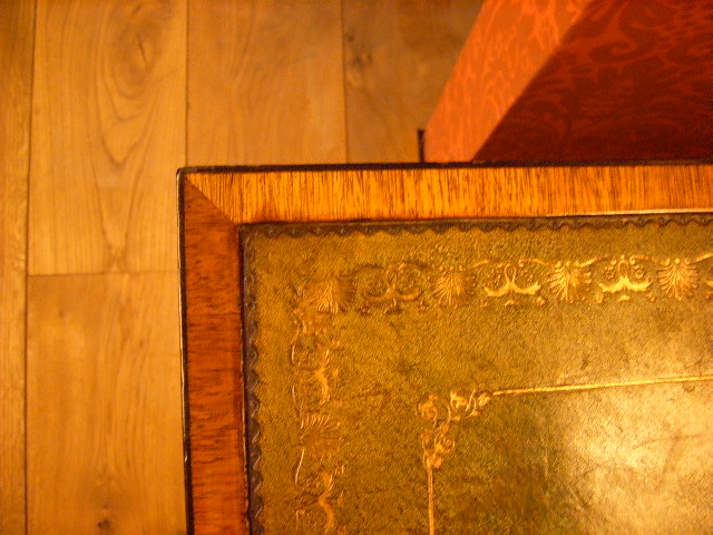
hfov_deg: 52.6
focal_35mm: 35
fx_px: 721
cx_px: 356
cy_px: 268
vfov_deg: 40.7
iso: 100
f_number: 2.8
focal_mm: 5.8
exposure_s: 1/4
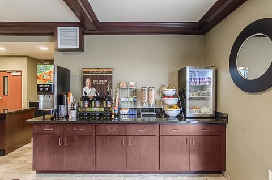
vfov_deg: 67.2
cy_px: 90
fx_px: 136
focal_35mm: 18
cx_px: 136
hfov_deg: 90.1
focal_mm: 12
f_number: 8
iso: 400
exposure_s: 1/60
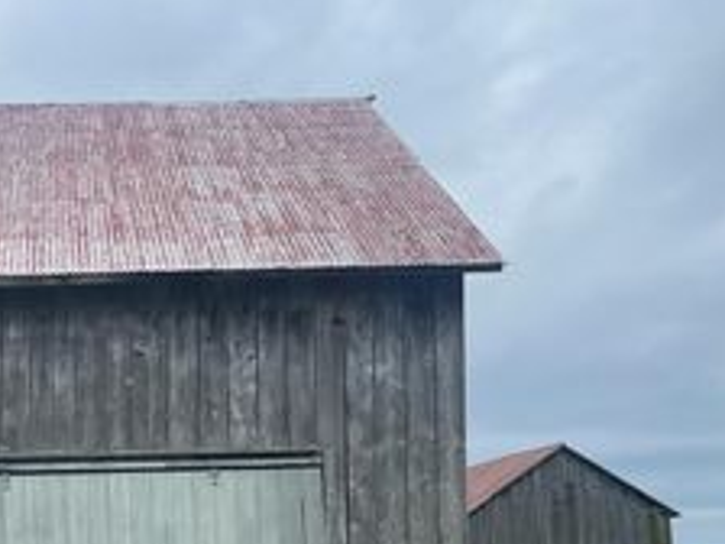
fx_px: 1215
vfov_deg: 24.2
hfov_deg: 31.0
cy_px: 529
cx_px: 16
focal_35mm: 58
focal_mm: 4.2
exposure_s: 1/2564
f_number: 1.6
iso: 32
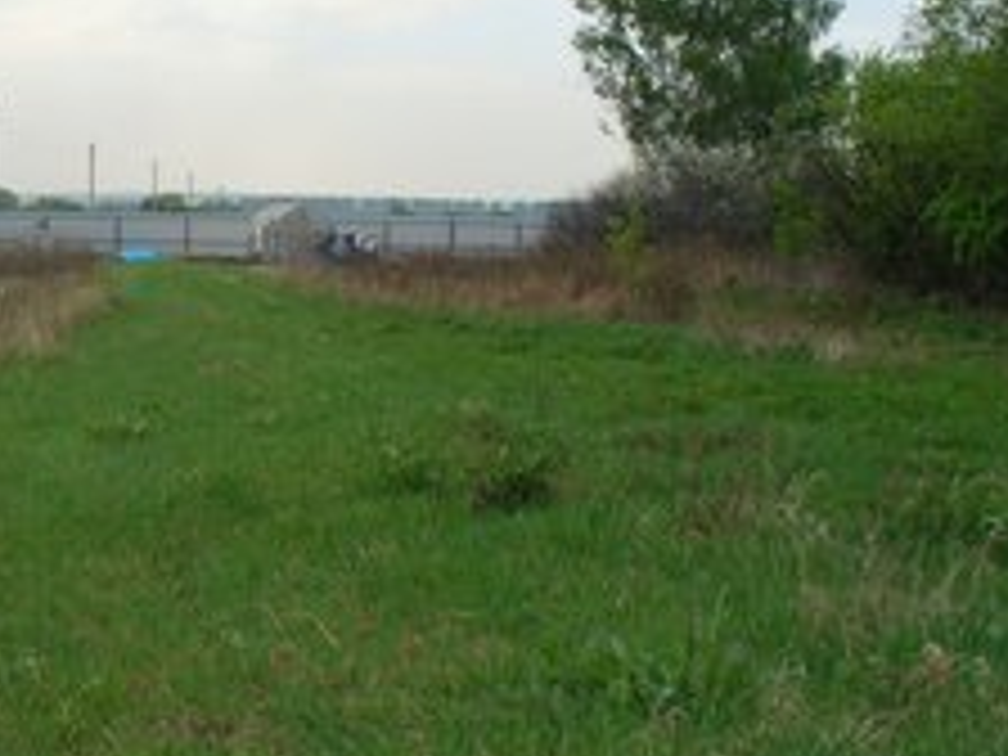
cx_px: 234
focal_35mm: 66
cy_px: 279
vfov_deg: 22.2
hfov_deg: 28.9
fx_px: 1922
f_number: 5.6
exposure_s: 1/250
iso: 80
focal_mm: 6.1
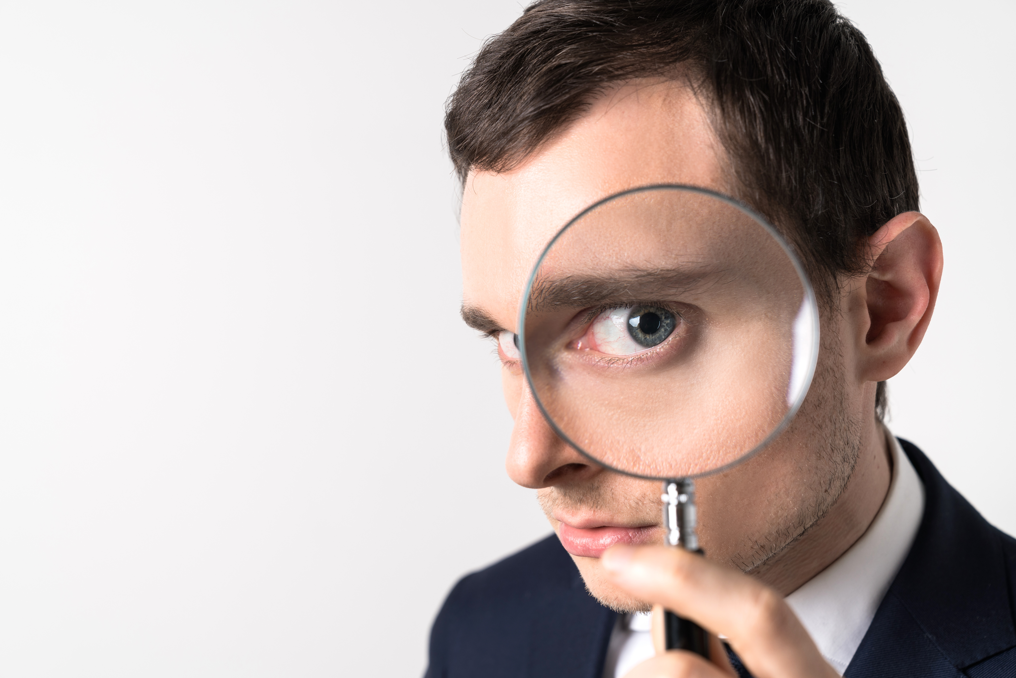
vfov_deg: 27.5
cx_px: 508
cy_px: 339
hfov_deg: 40.3
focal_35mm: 49
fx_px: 1383
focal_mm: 49
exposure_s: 1/125
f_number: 5
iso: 125
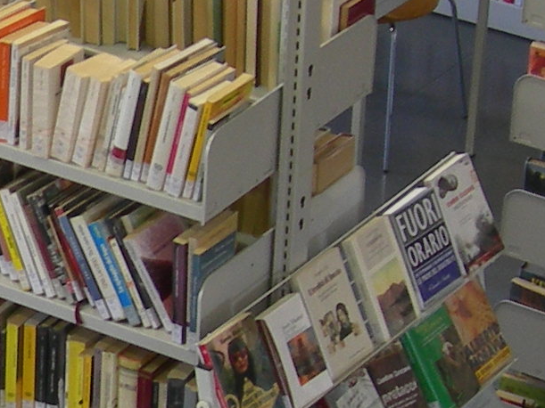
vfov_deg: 7.8
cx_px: -359
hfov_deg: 9.9
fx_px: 3007
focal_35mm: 191
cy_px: 333
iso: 50
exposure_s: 1/16
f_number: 2.8
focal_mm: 7.8
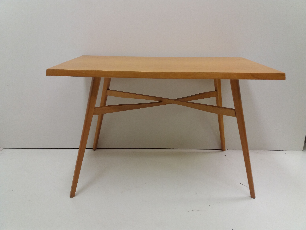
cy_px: 115
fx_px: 248
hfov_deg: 63.4
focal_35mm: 28
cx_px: 153
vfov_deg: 49.7
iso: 100
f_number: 1.9
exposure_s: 1/33
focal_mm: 3.7
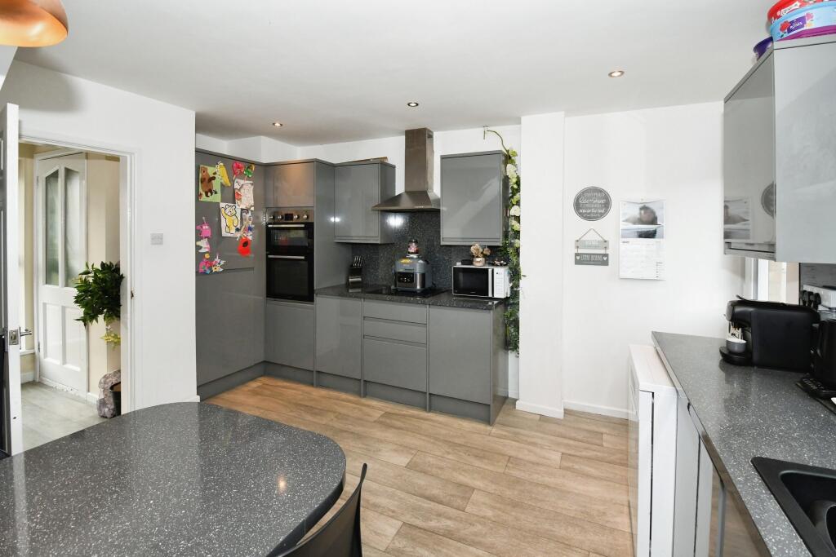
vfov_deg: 77.3
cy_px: 278
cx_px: 418
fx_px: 348
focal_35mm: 15
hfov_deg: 100.4
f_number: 7.1
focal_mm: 10
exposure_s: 1/60
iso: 800
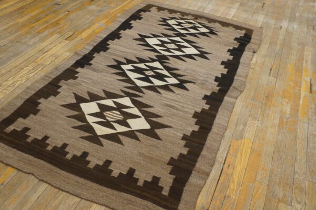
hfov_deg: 59.5
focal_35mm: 32
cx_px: 158
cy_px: 105
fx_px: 276
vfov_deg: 41.6
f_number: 4
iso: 2000
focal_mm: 21
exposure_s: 1/160
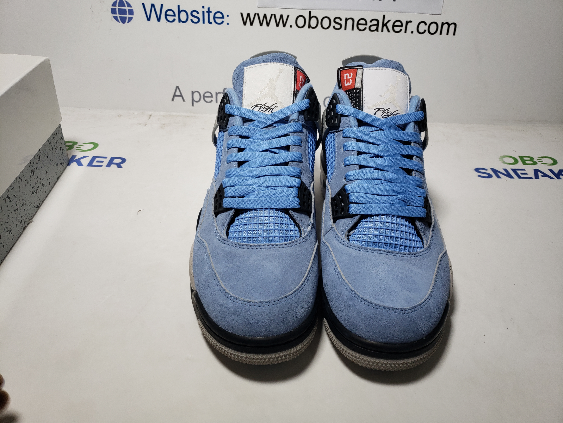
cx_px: 282
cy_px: 212
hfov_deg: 67.3
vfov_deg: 53.1
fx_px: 423
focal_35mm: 26
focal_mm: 4.3
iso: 50
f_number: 1.5
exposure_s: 1/213
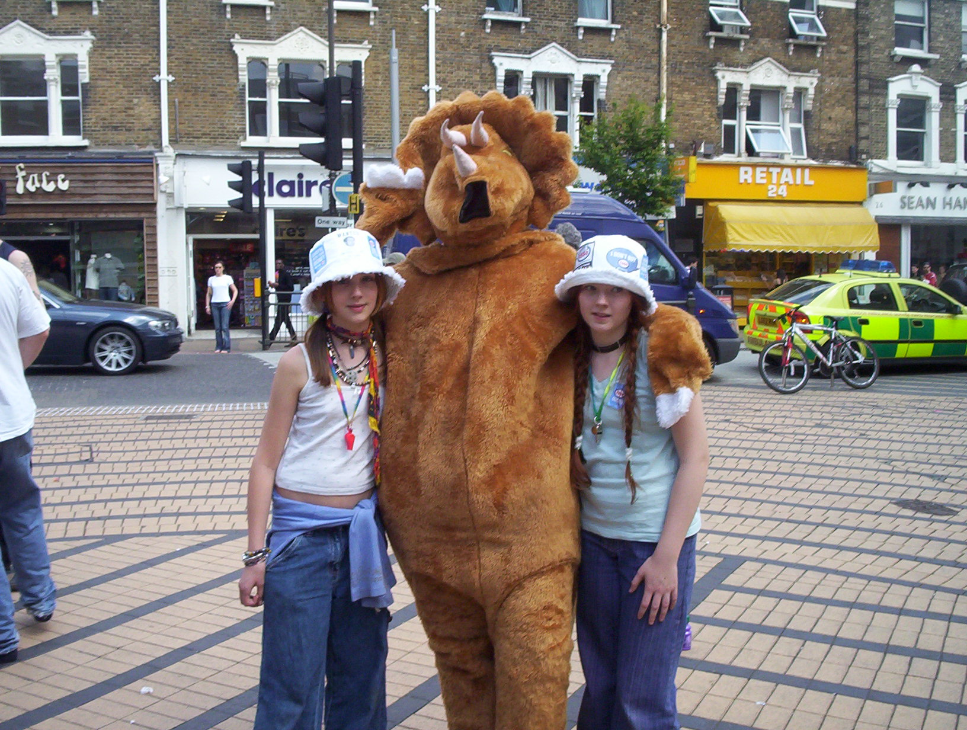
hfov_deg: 48.9
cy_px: 365
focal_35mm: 38
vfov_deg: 37.9
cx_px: 484
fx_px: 1064
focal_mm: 4.99
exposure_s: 1/254
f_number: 4.5
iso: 100
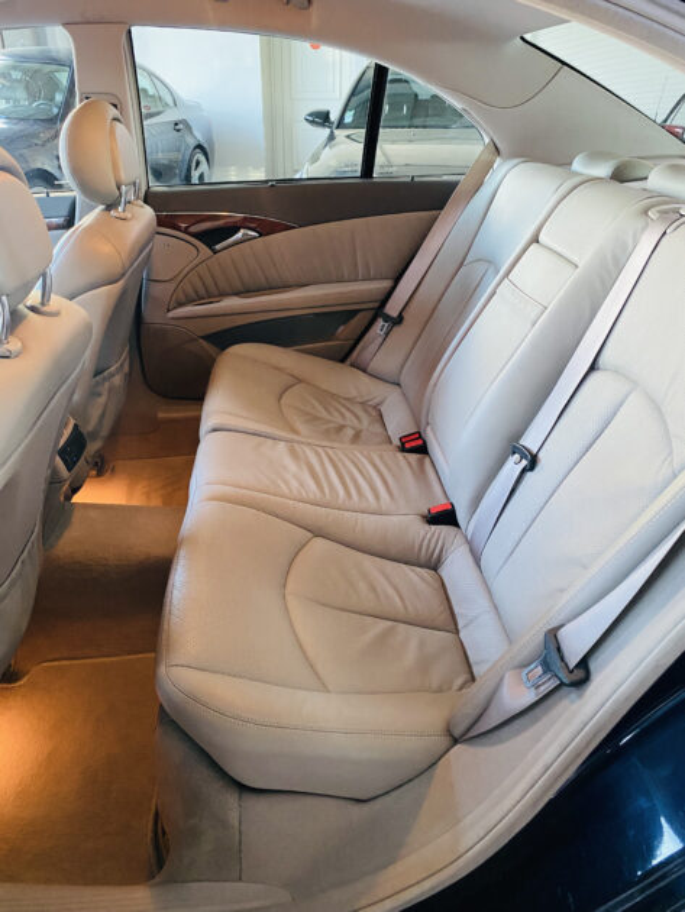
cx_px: 342
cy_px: 456
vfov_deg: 67.3
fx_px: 686
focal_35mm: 26
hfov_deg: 53.1
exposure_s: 1/60
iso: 500
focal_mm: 4.25
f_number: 1.8
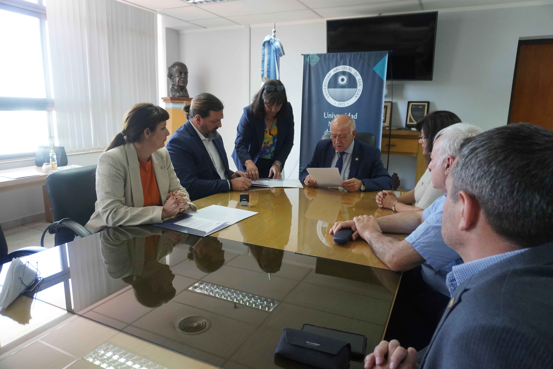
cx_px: 276
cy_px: 184
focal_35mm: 24
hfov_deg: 73.7
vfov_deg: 53.1
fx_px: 369
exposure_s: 1/160
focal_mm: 16
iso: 1600
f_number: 4
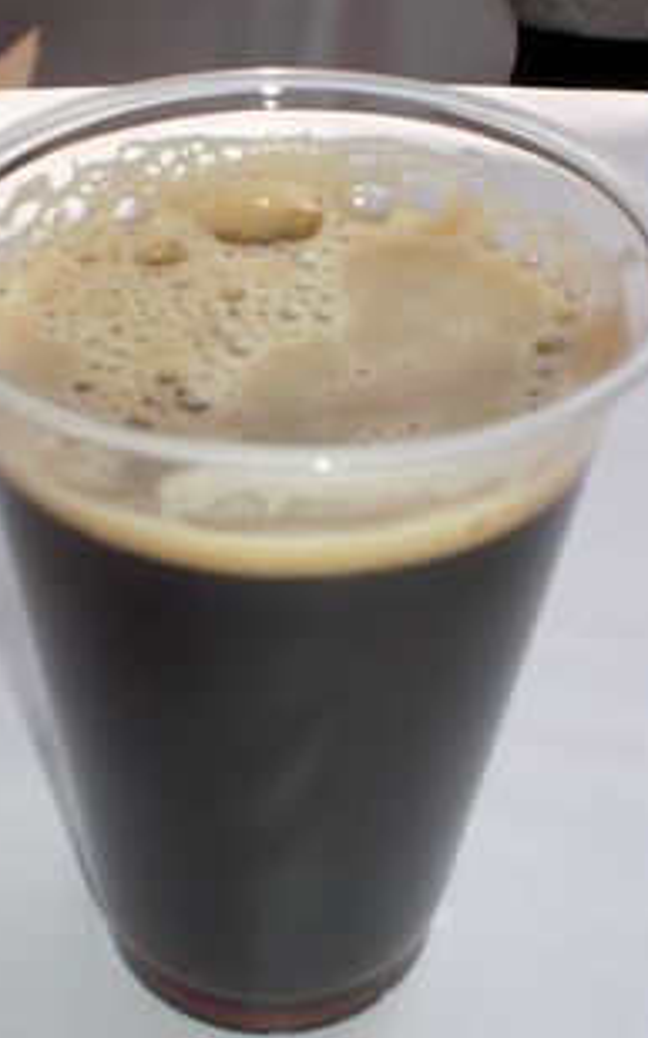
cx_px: 220
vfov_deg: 44.4
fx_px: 1272
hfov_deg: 28.4
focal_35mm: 45
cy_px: 546
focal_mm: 6.3
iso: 64
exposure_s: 1/250
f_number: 5.6
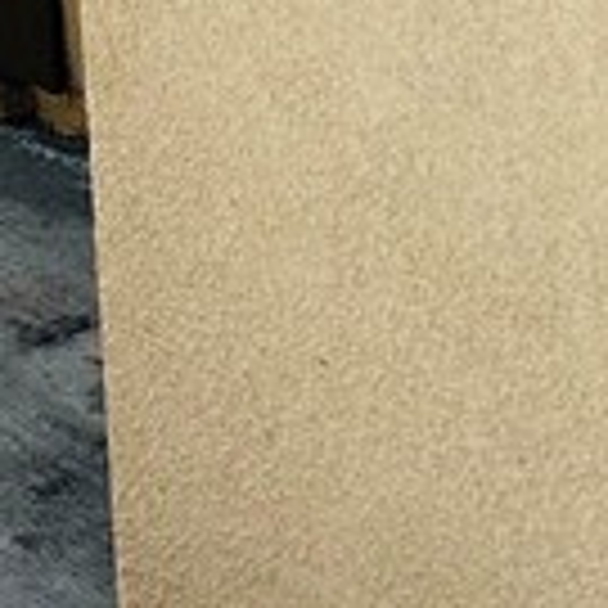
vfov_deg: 9.5
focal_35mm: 161
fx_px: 3199
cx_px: -1117
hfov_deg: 9.1
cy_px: -896
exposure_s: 1/2110
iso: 80
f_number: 1.78
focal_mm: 6.86
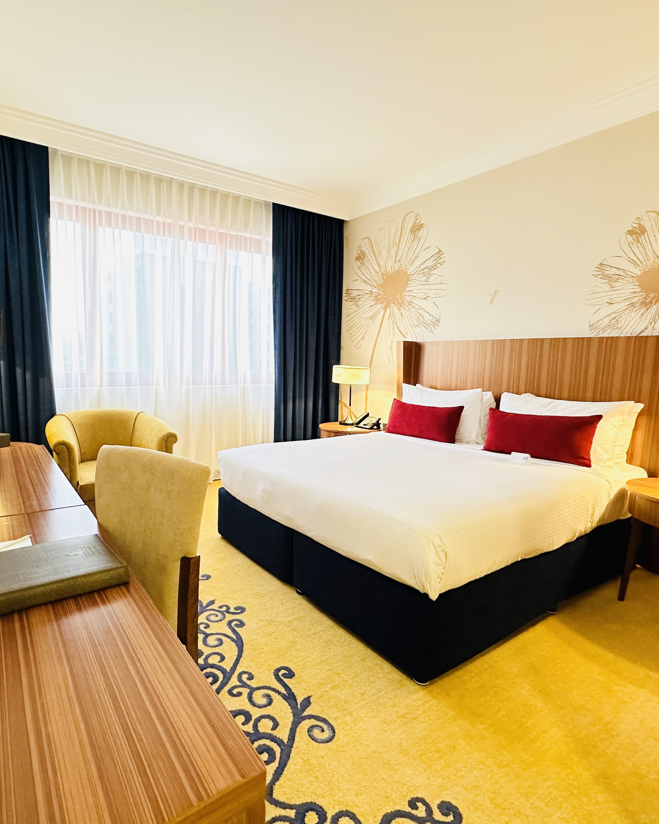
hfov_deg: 70.6
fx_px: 463
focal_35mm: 19
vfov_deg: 83.3
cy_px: 420
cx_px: 289
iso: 800
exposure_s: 1/50
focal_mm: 2.22
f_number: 2.2
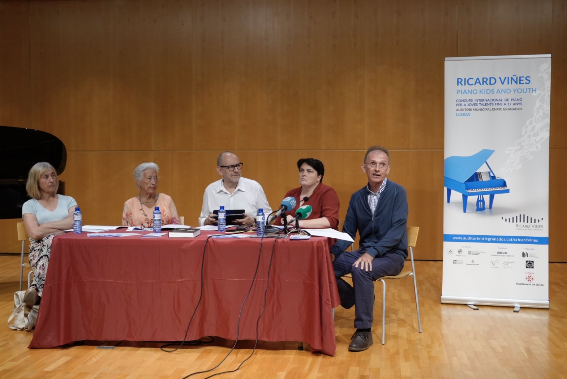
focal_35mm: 43
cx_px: 284
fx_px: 678
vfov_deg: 31.2
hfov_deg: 45.4
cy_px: 190
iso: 1600
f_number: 4
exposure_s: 1/100
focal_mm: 29
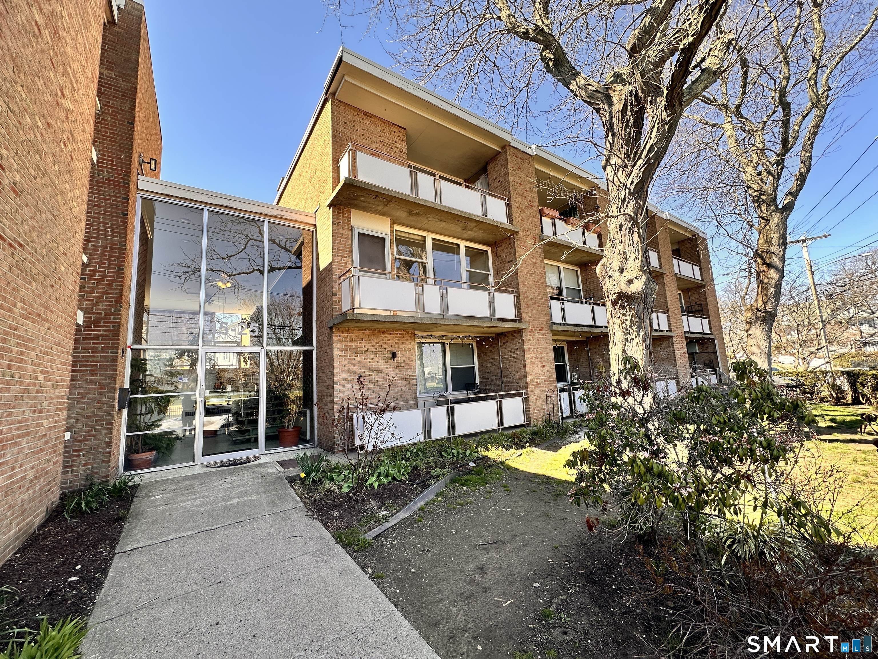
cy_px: 330
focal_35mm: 14
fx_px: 355
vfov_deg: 85.7
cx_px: 439
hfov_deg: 102.1
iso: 40
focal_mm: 2.22
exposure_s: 1/318
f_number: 2.2
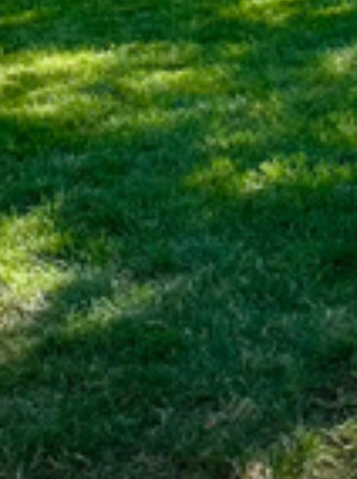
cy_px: -256
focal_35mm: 130
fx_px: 1793
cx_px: 953
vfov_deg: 14.1
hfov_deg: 9.6
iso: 80
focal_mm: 6.86
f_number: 1.78
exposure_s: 1/1321
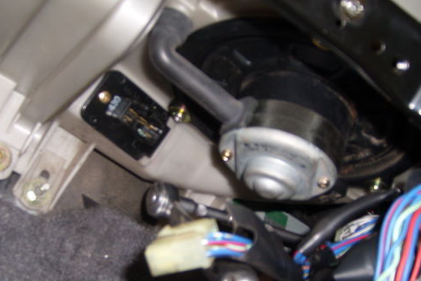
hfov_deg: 41.1
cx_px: 199
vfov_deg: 28.0
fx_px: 562
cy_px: 180
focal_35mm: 48
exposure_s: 1/30
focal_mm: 5.8
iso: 50
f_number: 2.8
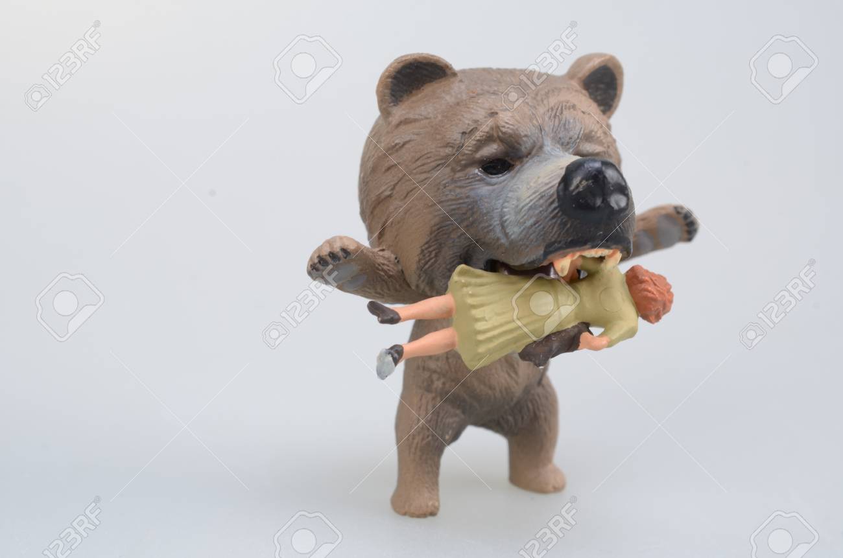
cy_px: 279
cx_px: 422
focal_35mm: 60
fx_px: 1402
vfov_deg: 22.5
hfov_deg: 33.5
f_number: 13
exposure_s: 1/100
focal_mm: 40
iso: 200
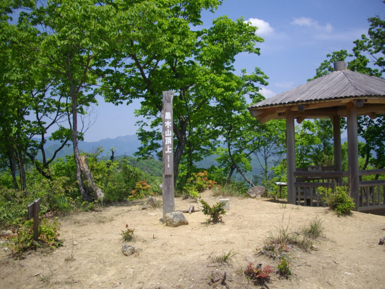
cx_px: 192
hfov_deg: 50.1
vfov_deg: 38.7
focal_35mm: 37
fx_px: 412
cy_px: 144
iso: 100
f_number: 5.6
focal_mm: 6.2
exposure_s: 1/400
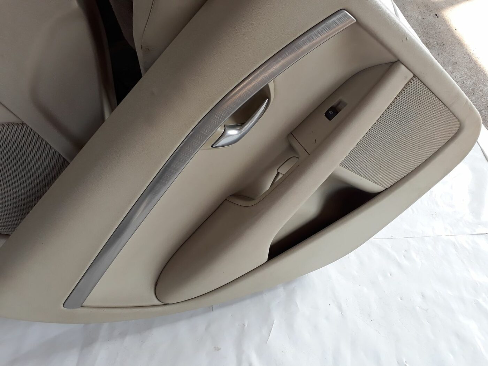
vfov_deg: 51.4
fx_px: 381
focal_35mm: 27
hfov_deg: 65.3
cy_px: 183
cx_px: 244
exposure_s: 1/100
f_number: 1.9
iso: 50
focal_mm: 3.6
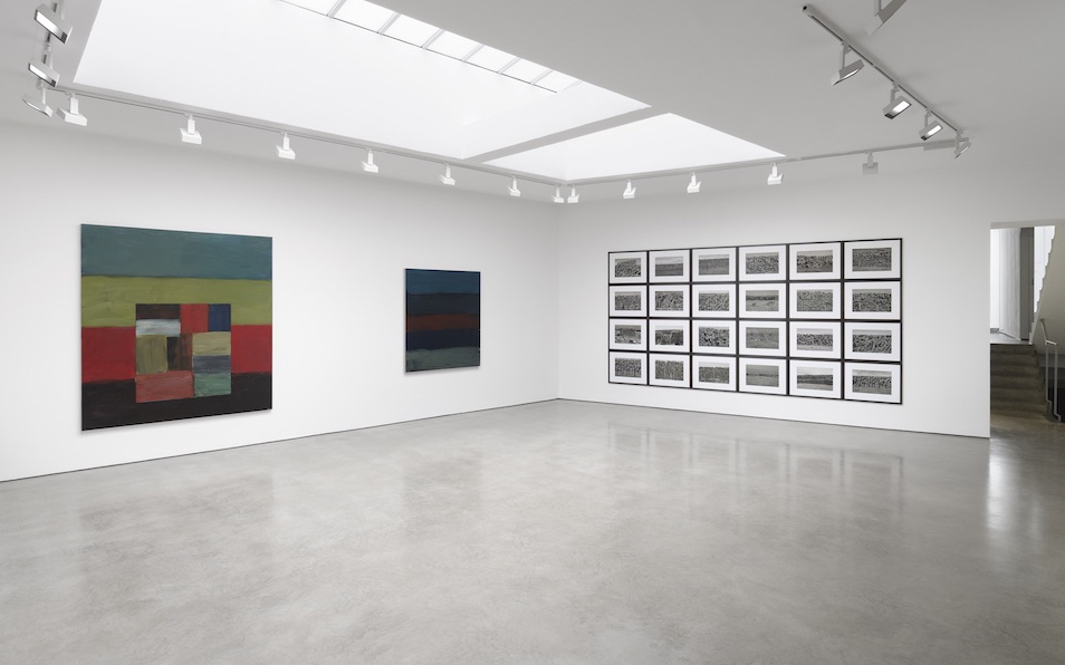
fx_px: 580
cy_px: 303
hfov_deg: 85.1
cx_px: 537
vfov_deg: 59.5
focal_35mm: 20
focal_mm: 23
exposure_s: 1/10
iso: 100
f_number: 9
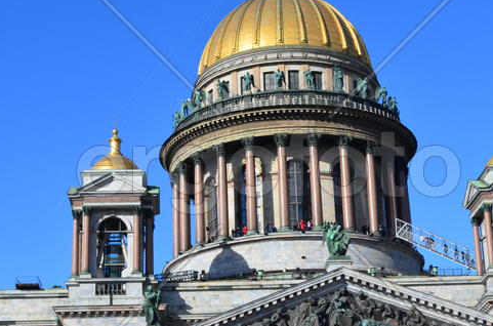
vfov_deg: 16.6
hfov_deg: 24.8
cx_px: 275
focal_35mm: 82
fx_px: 1120
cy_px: 171
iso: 140
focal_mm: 30
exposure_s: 1/125
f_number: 11
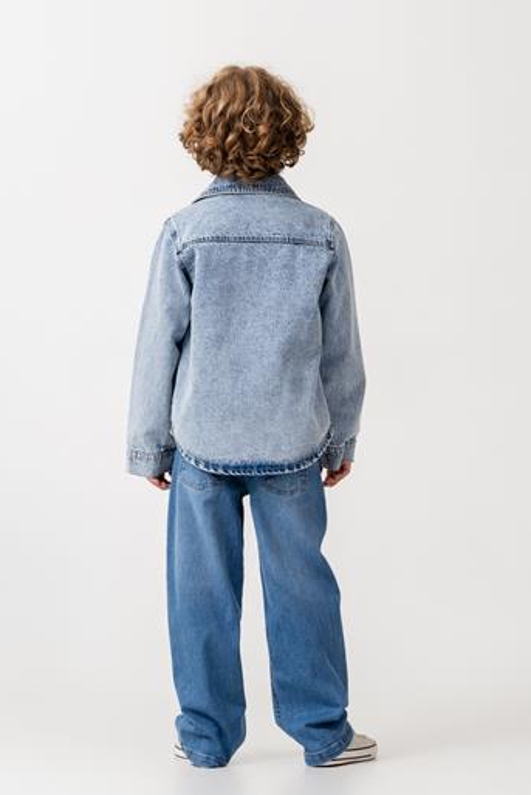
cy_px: 413
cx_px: 268
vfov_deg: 17.2
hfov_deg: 11.5
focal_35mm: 119
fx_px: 2631
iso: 160
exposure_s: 1/125
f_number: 7.1
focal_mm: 102
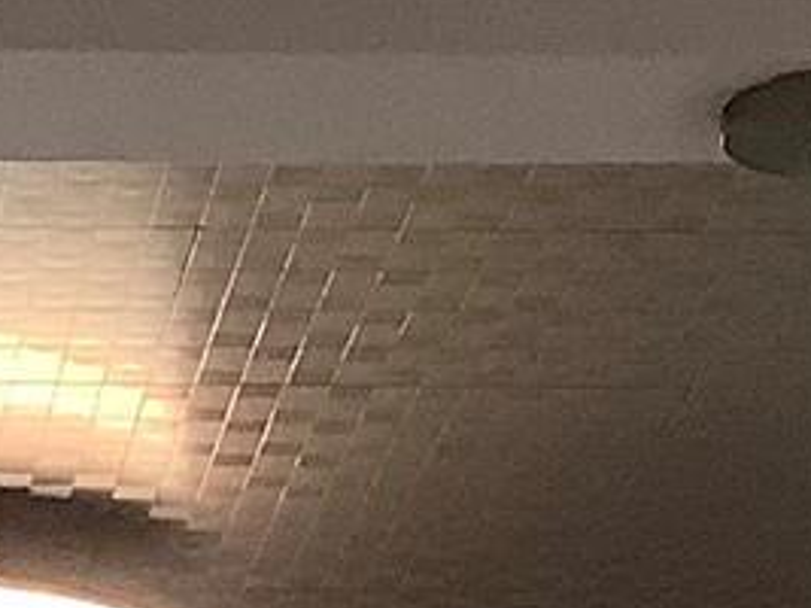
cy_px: 2213
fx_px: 5573
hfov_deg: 8.3
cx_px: 125
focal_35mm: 238
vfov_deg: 5.6
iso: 64
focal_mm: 3.3
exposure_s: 1/100
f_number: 2.4
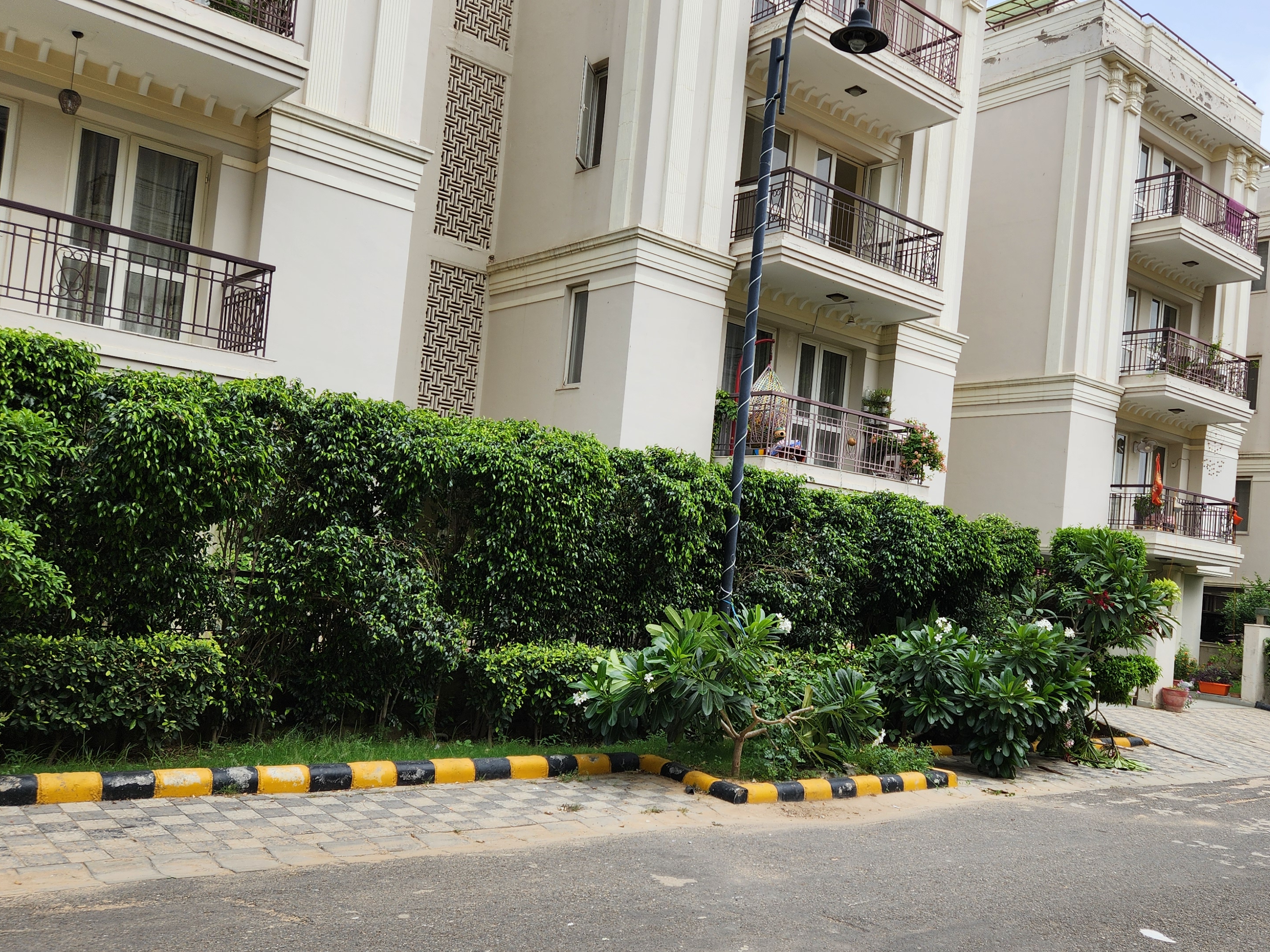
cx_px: 738
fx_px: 1174
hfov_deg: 56.5
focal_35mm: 32
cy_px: 520
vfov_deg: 44.1
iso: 20
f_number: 1.8
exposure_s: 1/1000
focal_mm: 5.4
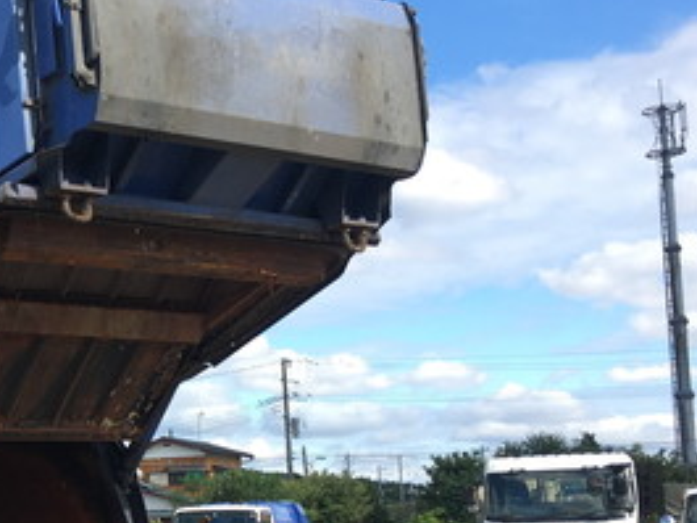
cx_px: -82
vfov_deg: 20.8
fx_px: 1410
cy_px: 415
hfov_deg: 25.6
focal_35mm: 70
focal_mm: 4.15
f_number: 2.2
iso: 25
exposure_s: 1/699
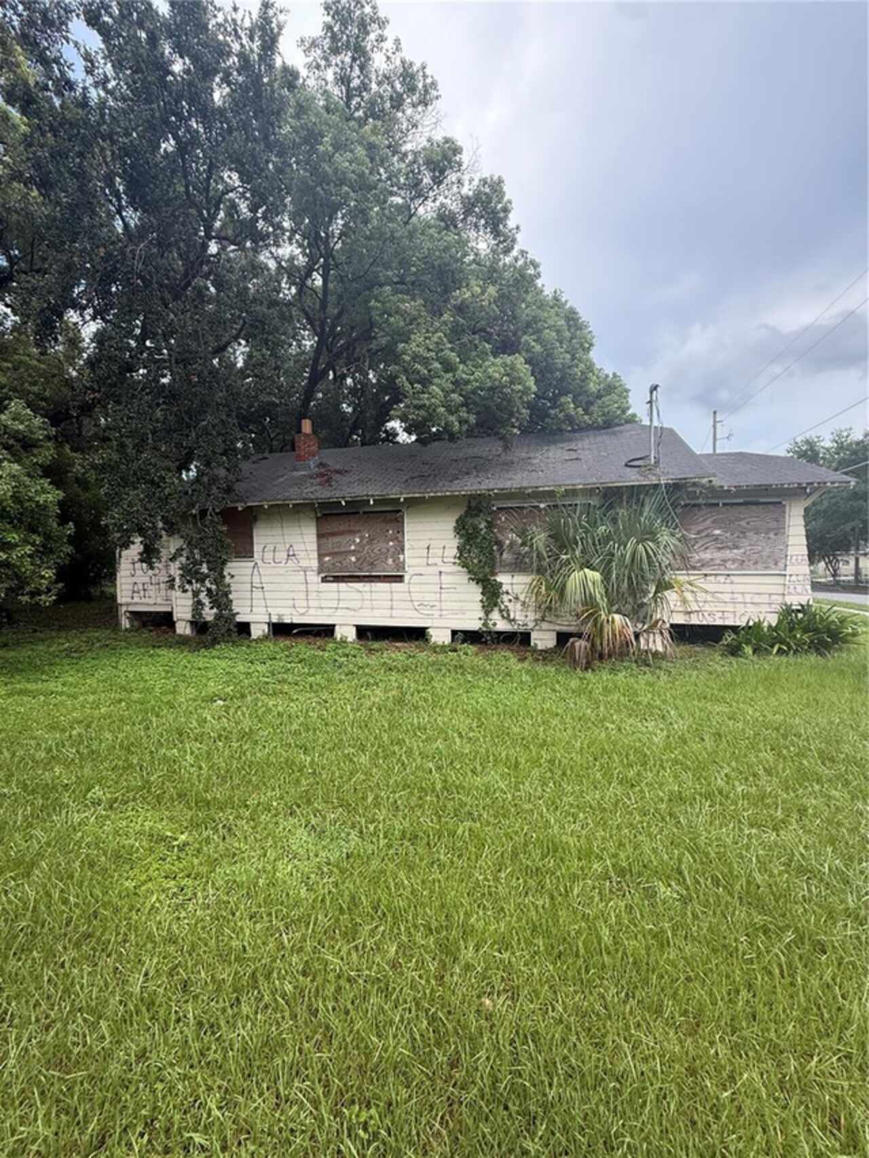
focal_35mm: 14
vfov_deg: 102.1
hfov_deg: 85.7
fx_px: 468
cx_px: 434
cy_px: 579
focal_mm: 2.22
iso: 64
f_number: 2.2
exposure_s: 1/284
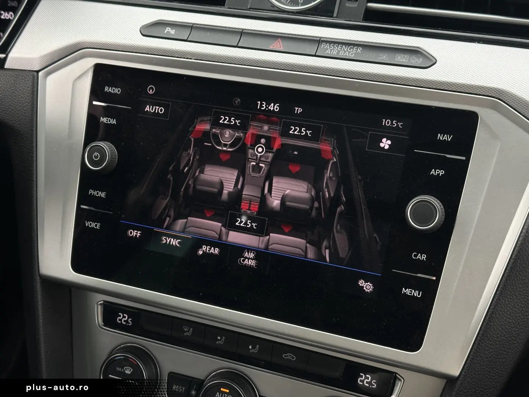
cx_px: 264
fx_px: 734
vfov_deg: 30.3
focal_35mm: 48
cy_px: 198
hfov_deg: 39.7
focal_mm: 6.86
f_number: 1.78
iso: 40
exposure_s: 1/121
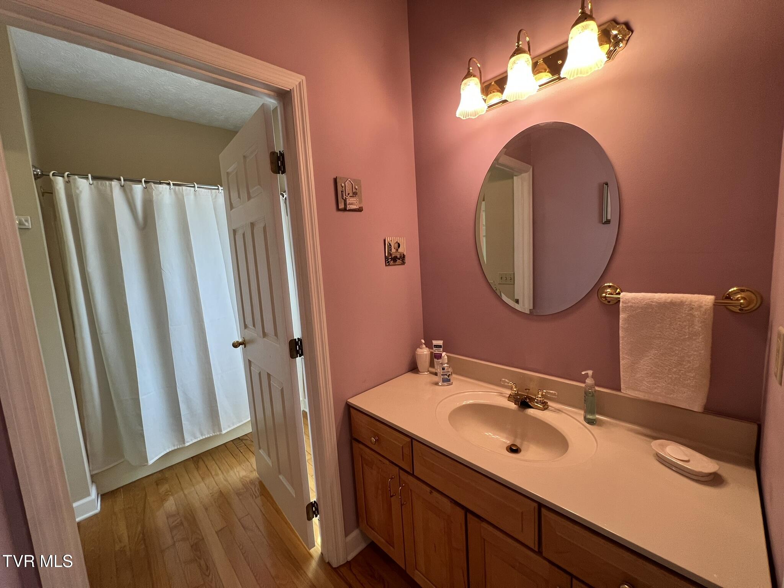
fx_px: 294
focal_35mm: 13
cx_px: 392
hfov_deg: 106.2
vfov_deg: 89.9
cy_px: 294
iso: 160
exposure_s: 1/60
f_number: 1.8
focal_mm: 1.57
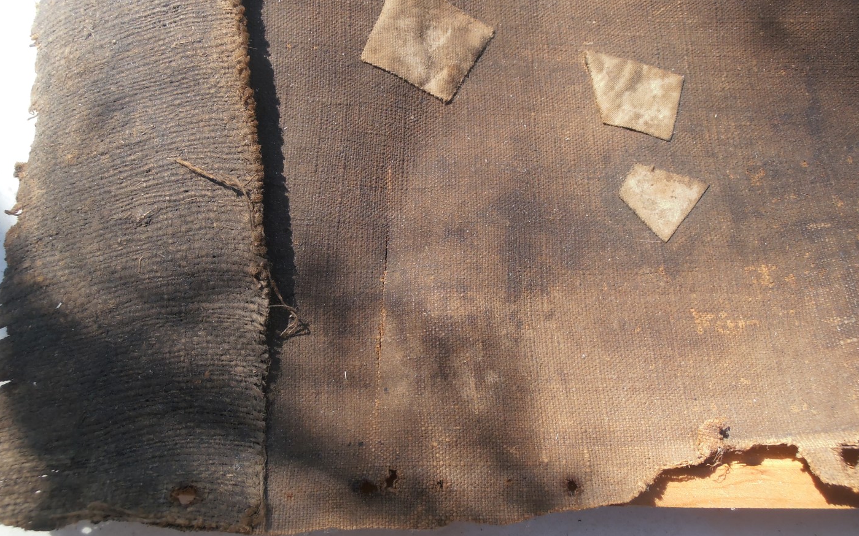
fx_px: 843
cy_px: 221
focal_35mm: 36
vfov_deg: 35.2
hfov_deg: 54.0
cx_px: 421
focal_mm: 5.93
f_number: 3.6
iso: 80
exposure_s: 1/320
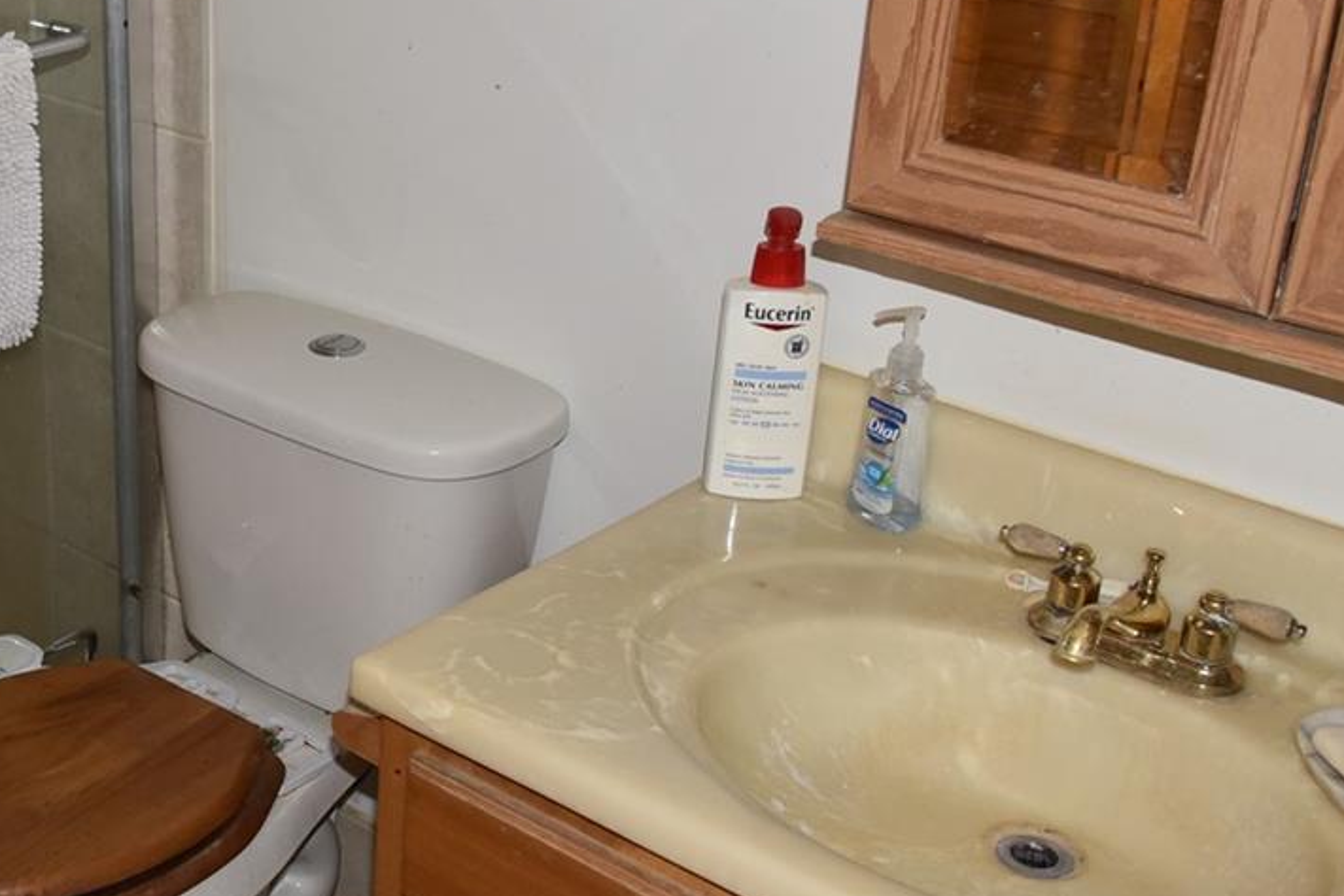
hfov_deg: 34.4
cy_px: 405
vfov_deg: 25.0
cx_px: 91
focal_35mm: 54
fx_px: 2016
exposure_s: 1/60
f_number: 5.6
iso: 1250
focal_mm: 24
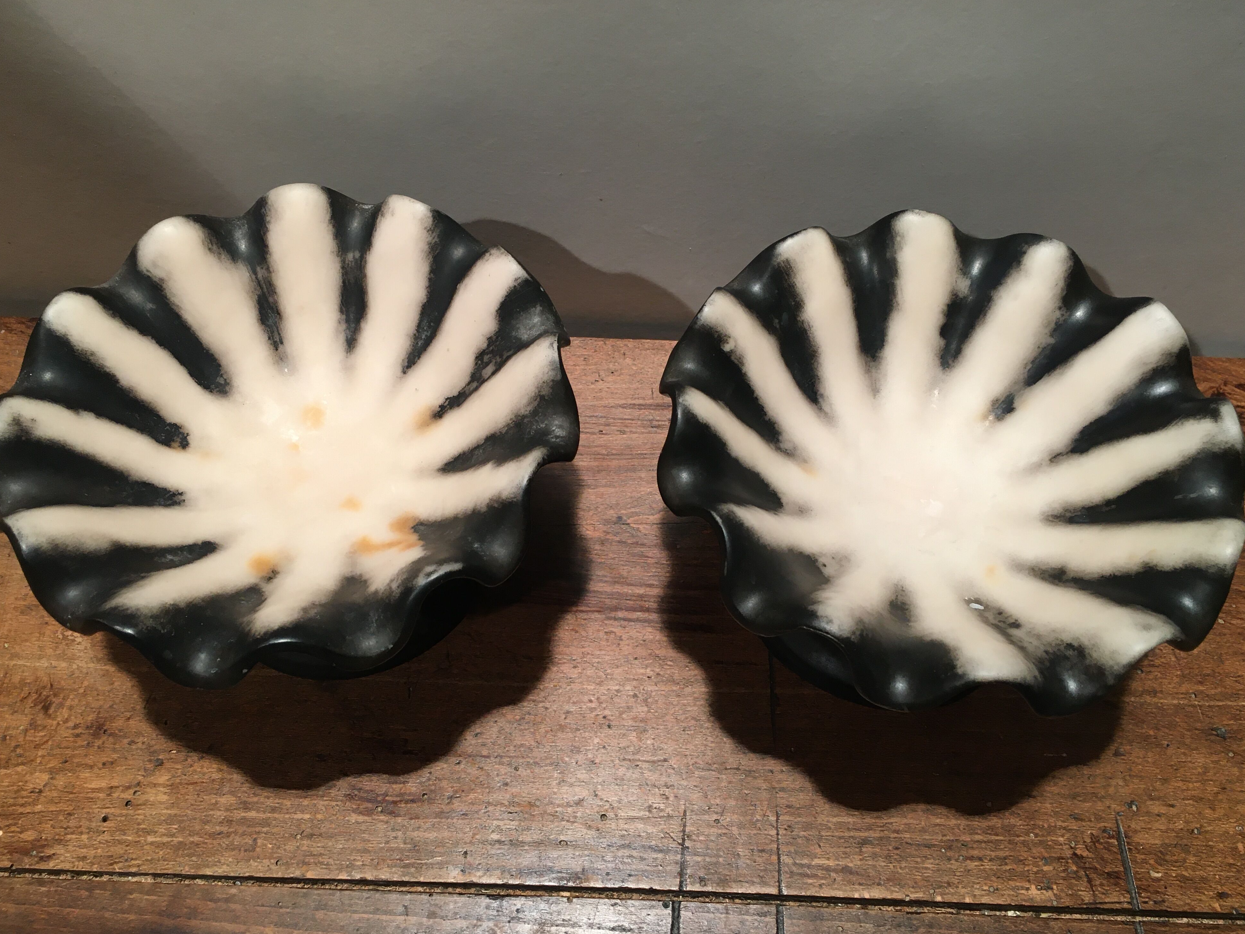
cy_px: 476
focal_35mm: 30
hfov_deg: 60.0
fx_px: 1079
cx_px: 630
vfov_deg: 46.8
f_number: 2.2
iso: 64
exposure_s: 1/33
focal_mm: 4.15
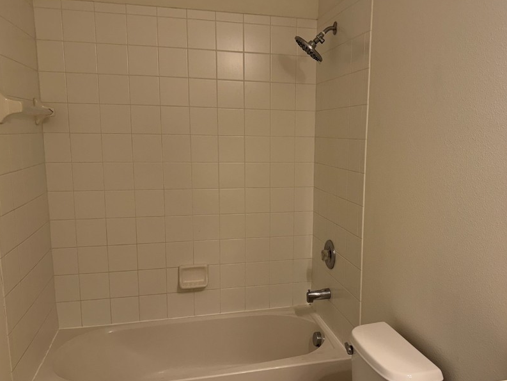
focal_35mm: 31
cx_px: 299
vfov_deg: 45.4
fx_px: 454
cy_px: 206
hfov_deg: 58.0
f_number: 1.78
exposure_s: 1/120
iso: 100
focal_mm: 6.76
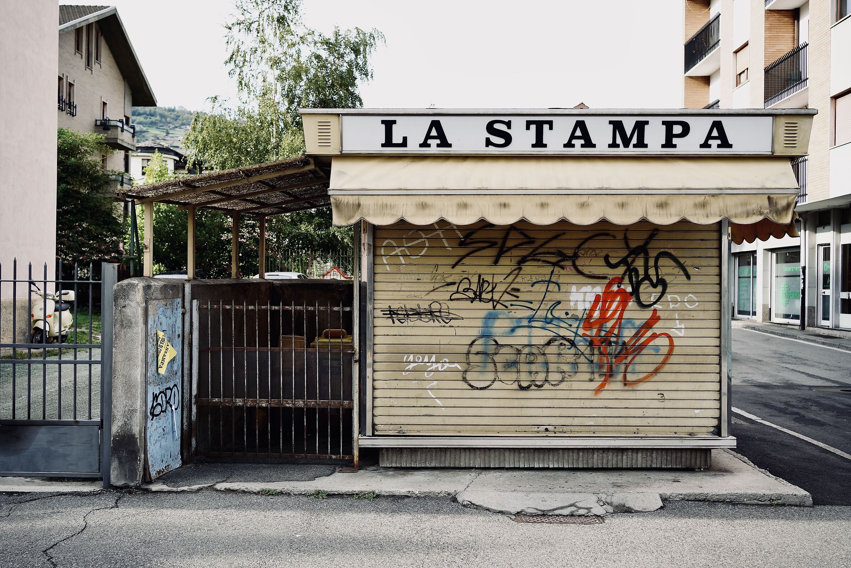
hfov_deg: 54.4
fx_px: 827
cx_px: 426
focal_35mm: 35
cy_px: 284
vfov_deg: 37.9
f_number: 4
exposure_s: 1/160
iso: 100
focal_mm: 35
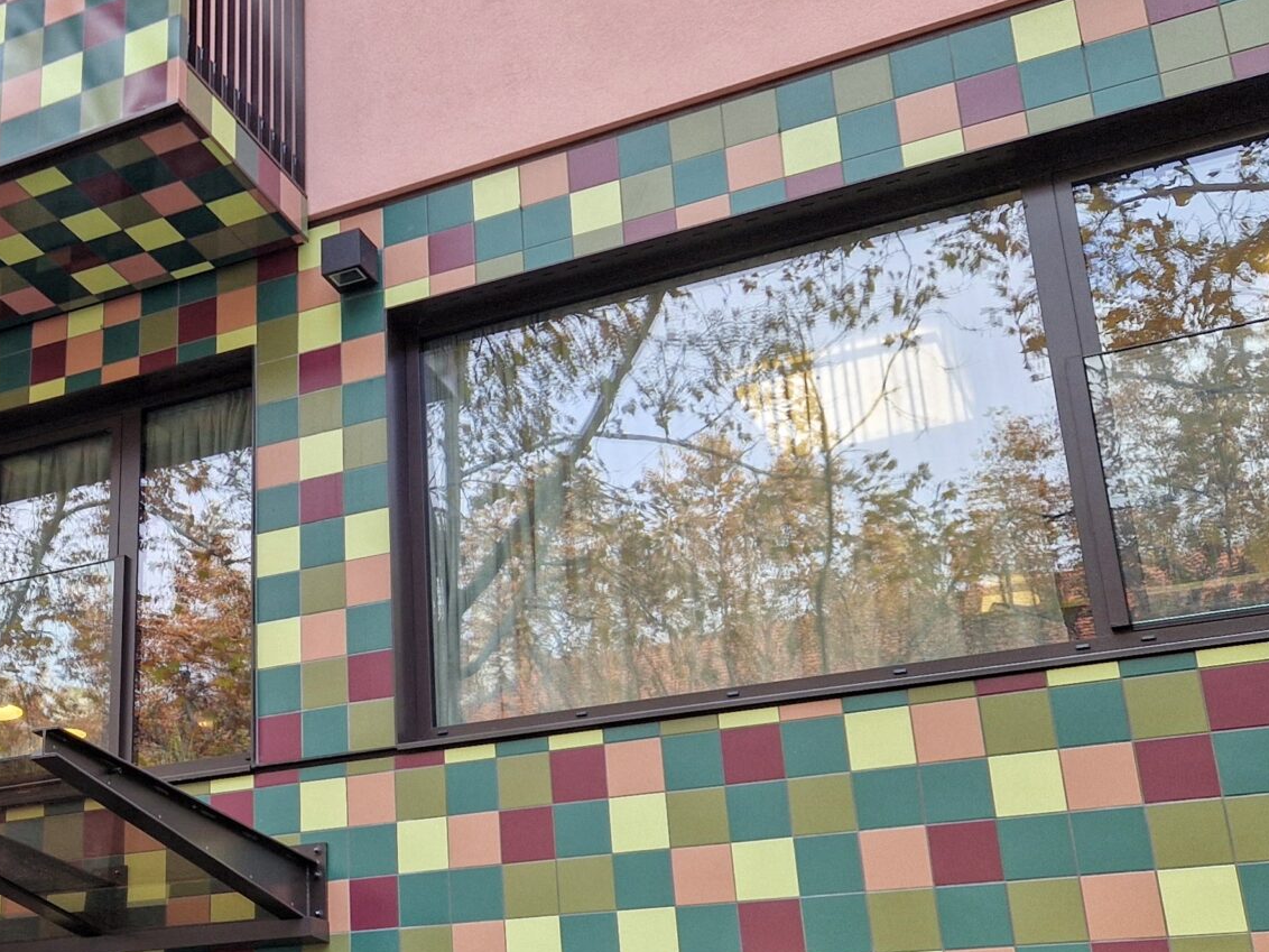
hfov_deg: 34.1
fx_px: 1906
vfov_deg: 27.9
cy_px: 608
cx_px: 54
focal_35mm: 52
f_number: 1.8
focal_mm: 5.4
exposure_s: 1/180
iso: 50
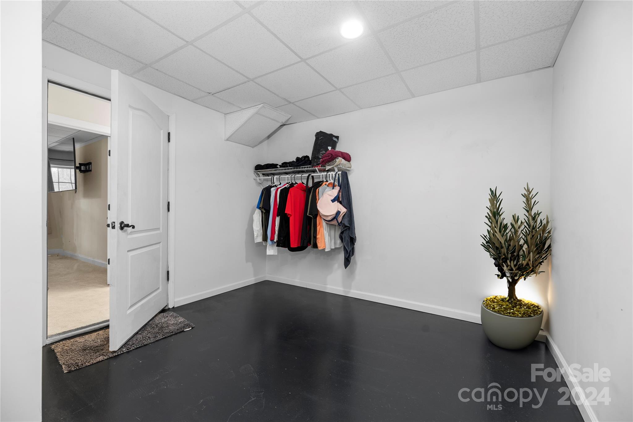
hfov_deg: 104.3
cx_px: 316
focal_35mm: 14
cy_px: 211
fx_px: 246
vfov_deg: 81.2
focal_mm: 14
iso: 320
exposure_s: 1/6
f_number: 6.3
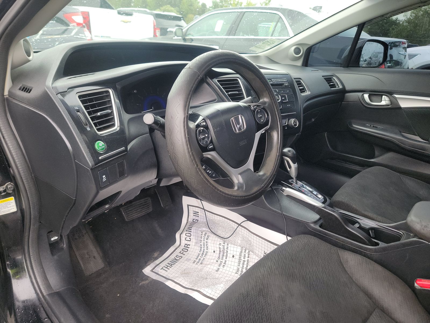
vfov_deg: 56.8
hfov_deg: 71.6
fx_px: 298
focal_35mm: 24
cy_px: 162
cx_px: 215
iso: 58
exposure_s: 1/59
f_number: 1.8
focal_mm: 6.7
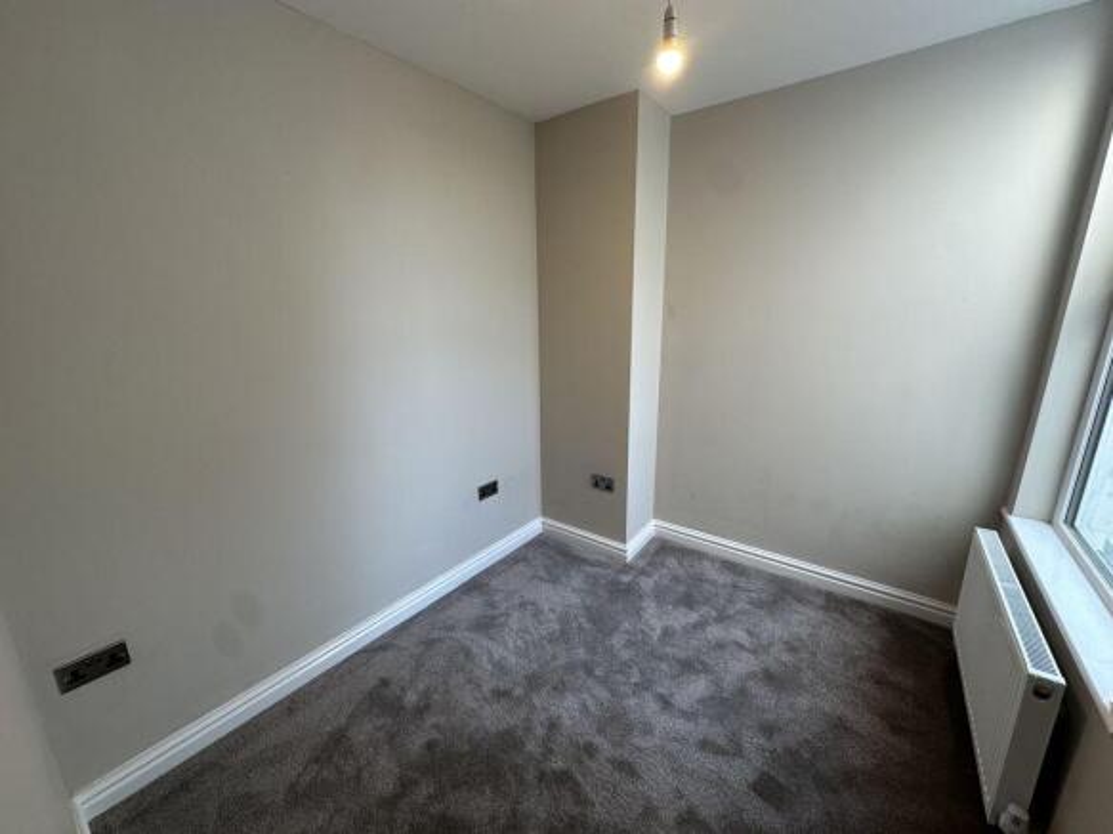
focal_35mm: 14
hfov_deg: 102.1
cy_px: 417
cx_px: 556
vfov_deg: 85.7
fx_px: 450
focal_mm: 2.22
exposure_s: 1/100
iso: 80
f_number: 2.2
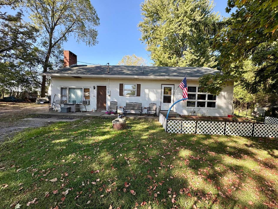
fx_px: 112
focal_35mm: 14
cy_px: 104
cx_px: 139
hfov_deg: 102.1
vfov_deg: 85.7
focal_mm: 2.22
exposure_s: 1/390
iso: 64
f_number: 2.2
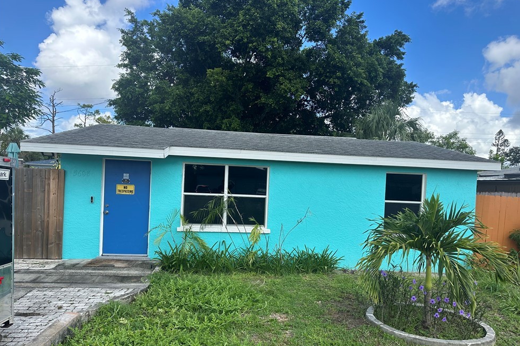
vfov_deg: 49.5
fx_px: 375
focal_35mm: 26
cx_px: 267
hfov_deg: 69.4
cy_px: 188
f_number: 1.78
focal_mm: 6.86
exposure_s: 1/2028
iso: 80
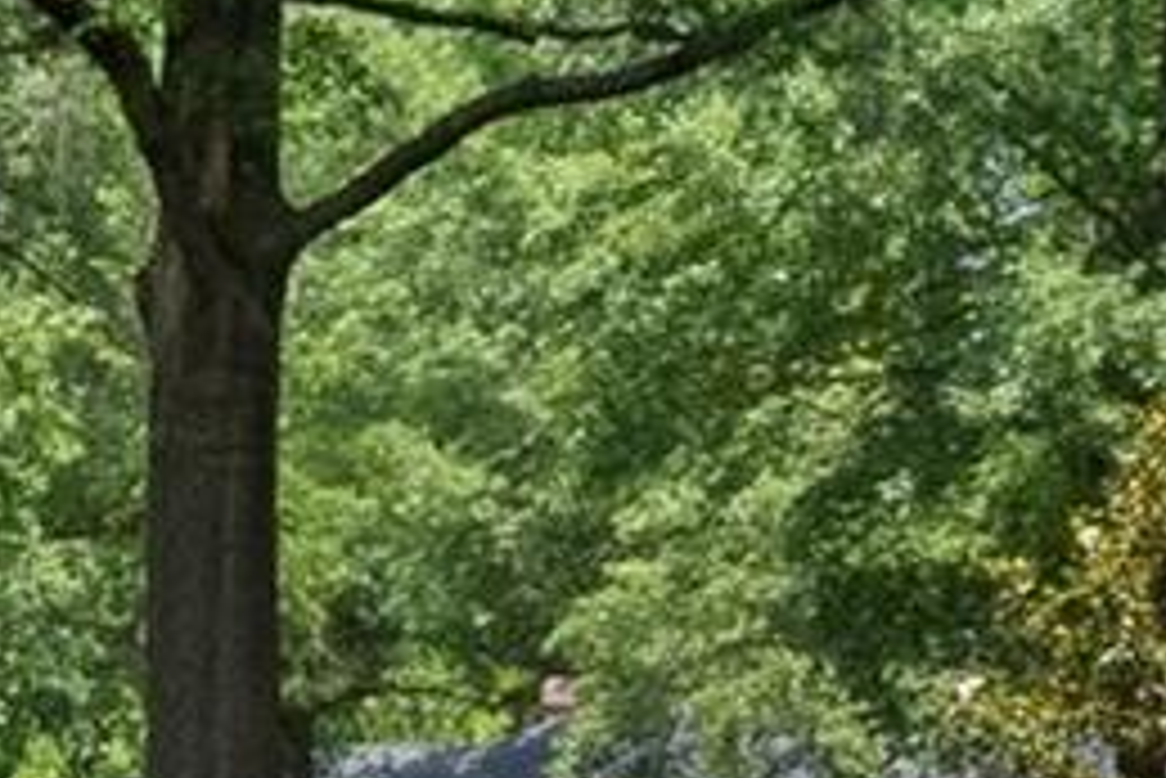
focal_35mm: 222
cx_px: -630
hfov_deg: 9.0
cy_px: 796
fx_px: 7194
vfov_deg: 6.2
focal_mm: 18
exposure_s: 1/640
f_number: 8
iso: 400
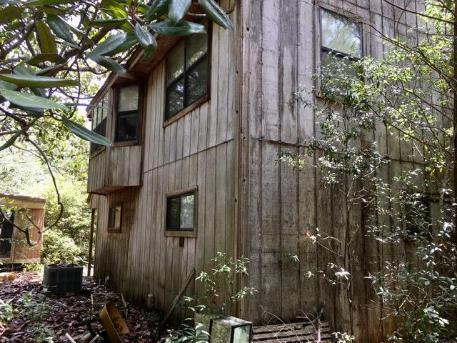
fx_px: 383
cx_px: 228
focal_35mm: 29
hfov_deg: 61.7
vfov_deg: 48.2
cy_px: 172
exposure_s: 1/120
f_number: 2.2
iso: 32
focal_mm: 4.15
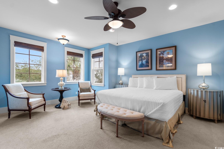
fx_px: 93
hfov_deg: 100.4
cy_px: 74
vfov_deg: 77.3
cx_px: 112
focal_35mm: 15
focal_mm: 10
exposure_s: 1/1.25
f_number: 4.5
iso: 100
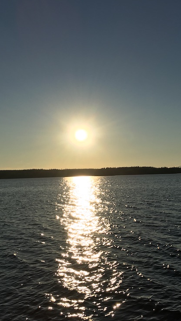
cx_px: 141
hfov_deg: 27.2
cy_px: 163
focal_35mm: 43
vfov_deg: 47.4
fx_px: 367
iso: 25
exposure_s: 1/5495
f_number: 2.2
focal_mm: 4.15
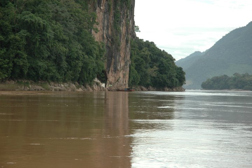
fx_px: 735
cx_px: 126
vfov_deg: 13.0
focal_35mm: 105
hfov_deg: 19.5
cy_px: 84
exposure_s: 1/160
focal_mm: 70
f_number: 6.3
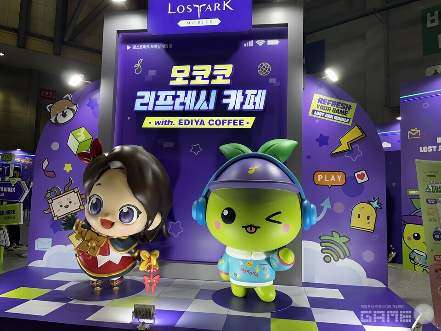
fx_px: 331
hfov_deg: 67.3
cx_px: 220
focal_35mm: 26
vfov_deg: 53.1
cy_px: 166
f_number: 1.6
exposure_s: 1/120
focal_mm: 5.1
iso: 64
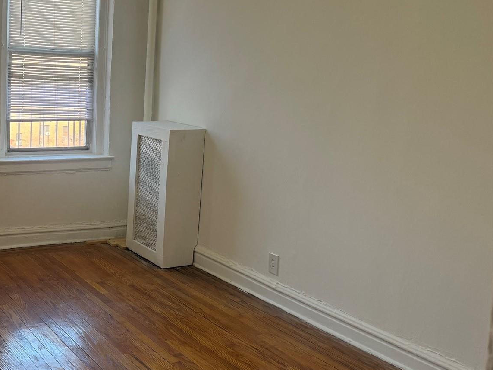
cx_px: 53
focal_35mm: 43
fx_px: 612
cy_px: 131
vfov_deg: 33.4
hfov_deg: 40.6
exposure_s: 1/120
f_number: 1.78
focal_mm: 6.76
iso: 160
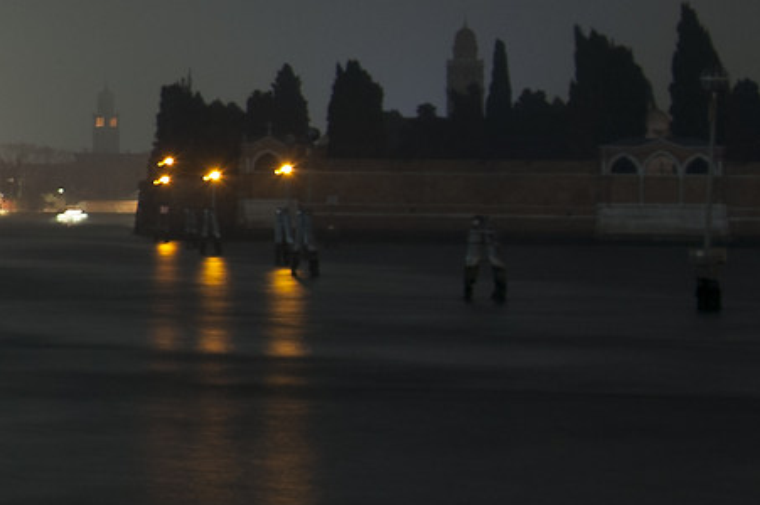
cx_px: -1107
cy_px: 118
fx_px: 4493
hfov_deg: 8.7
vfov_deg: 6.4
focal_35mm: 213
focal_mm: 40
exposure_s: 20
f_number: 5
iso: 200
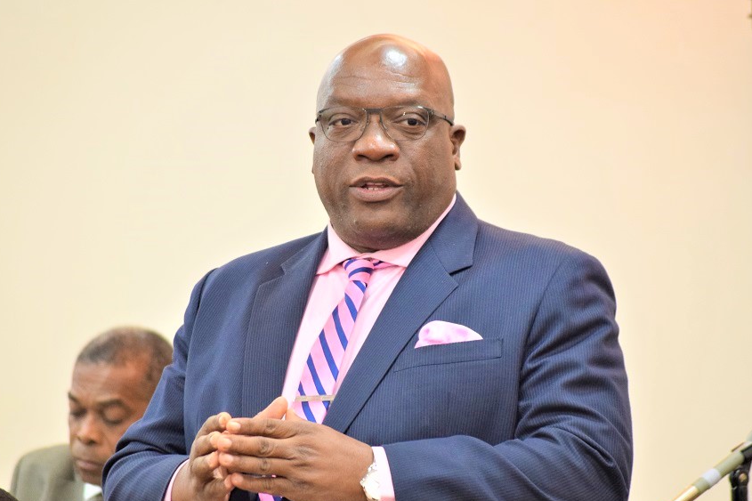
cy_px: 287
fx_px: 5484
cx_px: 341
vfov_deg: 5.2
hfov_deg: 7.8
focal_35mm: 263
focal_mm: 145
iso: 1600
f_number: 5.6
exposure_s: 1/60
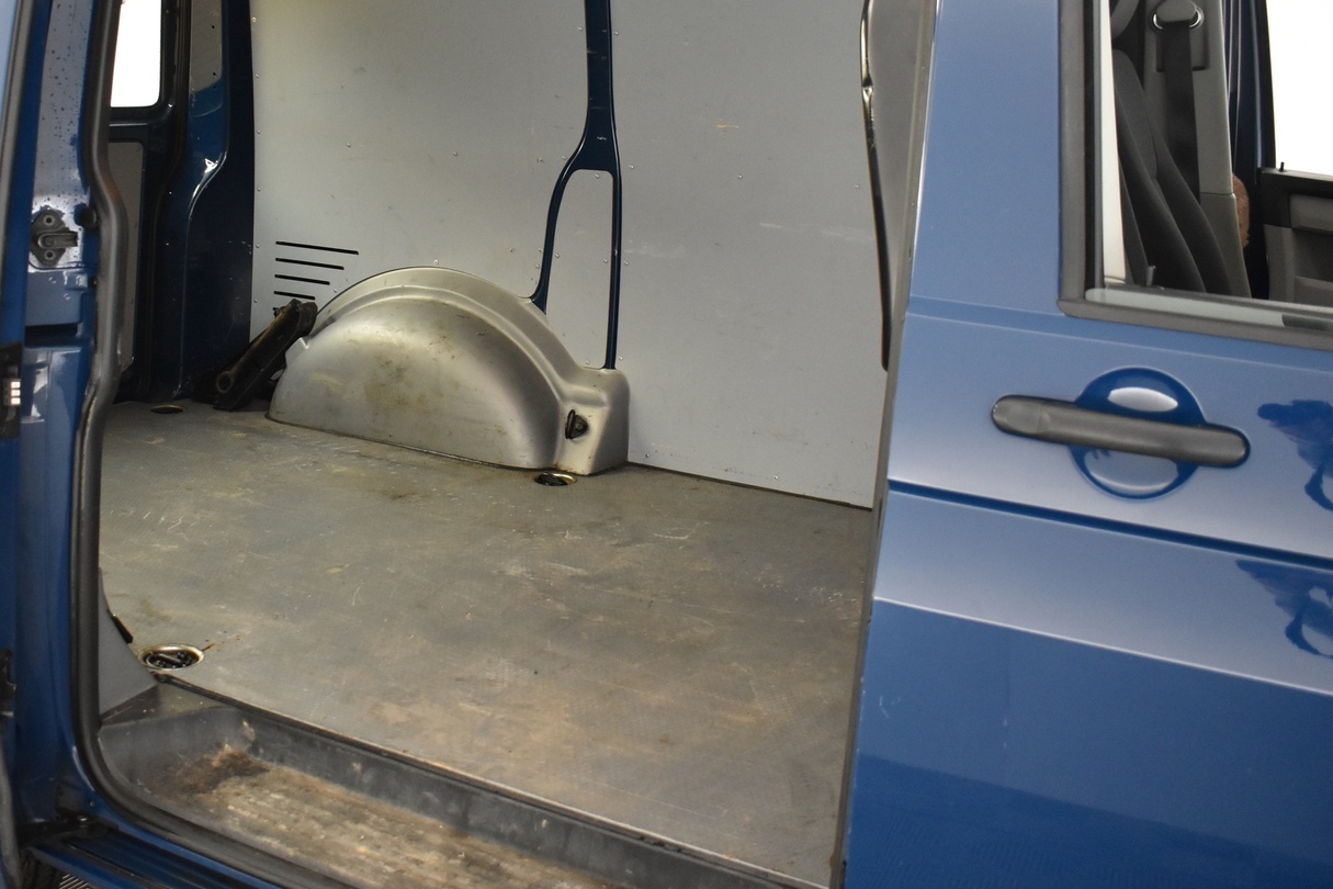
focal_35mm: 36
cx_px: 502
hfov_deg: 52.6
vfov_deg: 36.6
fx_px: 1333
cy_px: 330
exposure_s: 1/30
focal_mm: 18
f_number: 3.5
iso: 2000
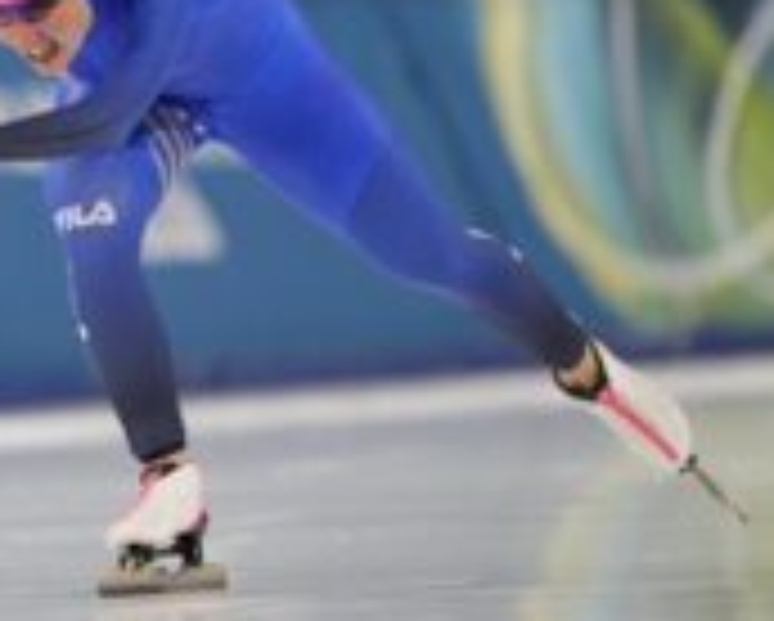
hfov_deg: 2.3
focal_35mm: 851
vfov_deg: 1.8
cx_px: -63
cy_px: 140
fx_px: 19516
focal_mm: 400
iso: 2500
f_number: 2.8
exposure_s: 1/2000
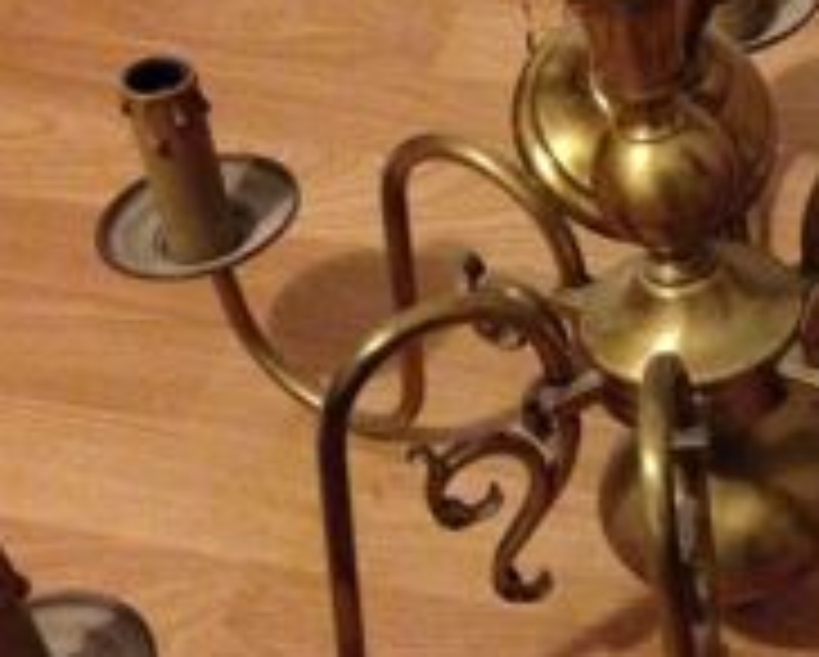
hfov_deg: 22.0
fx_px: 2063
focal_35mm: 85
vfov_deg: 18.1
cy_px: 410
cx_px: 716
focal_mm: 4.12
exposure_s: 1/15
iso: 800
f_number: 2.4
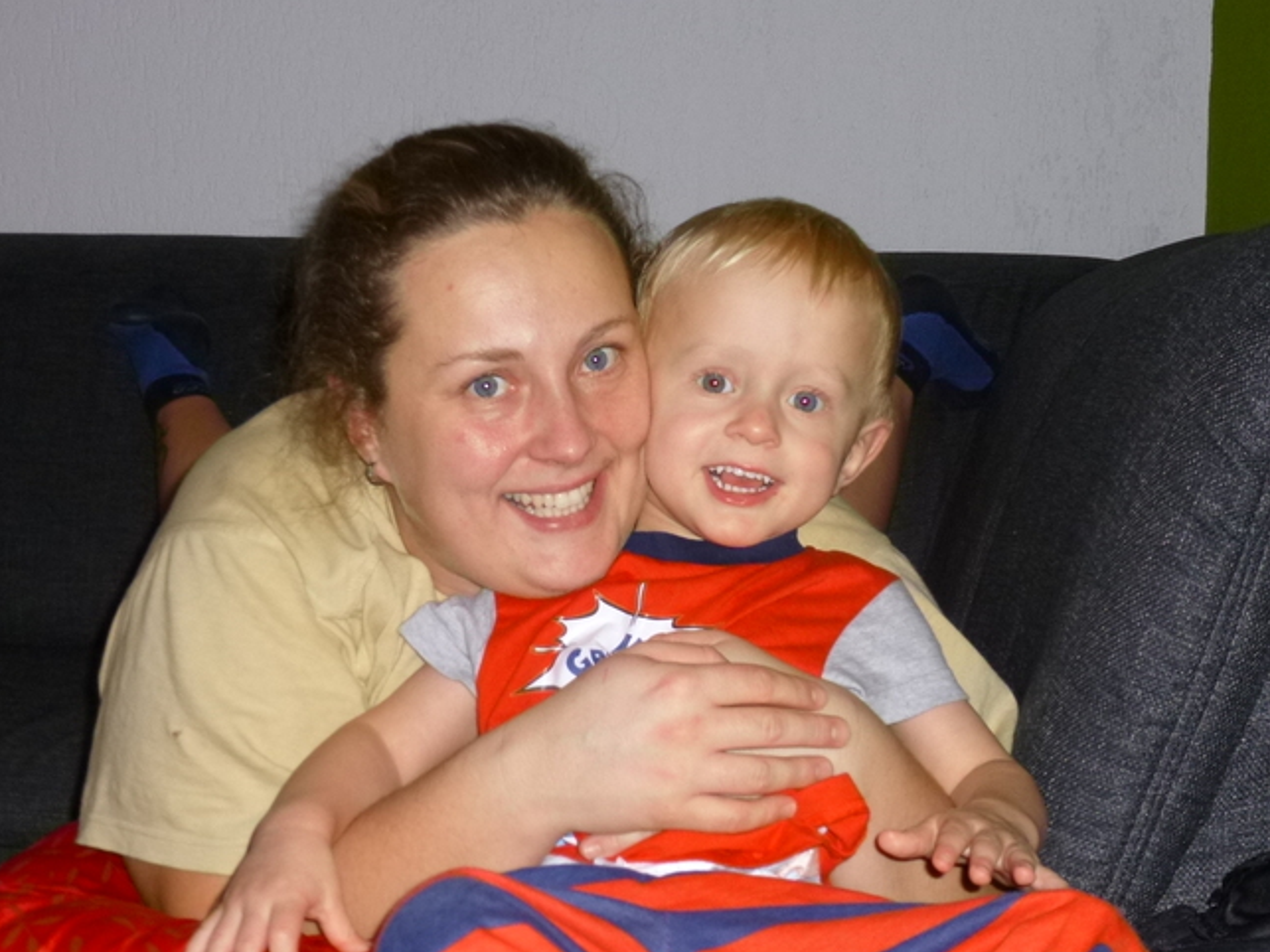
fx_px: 2054
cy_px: 478
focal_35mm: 56
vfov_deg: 26.1
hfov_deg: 34.4
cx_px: 614
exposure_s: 1/125
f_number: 3.9
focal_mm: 8
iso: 200
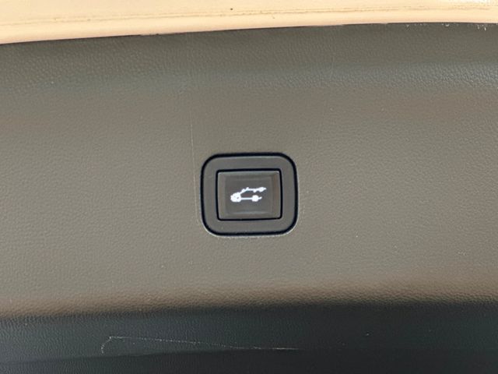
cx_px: 249
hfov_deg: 25.3
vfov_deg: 19.1
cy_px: 187
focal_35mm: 77
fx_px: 1108
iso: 800
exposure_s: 1/15
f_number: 2.8
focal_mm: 9
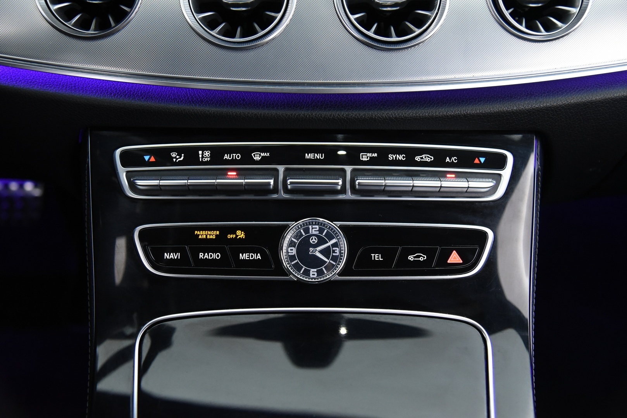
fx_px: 767
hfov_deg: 44.5
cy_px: 209
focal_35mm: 44
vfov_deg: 30.5
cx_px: 314
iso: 4000
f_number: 4
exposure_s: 1/25
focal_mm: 44
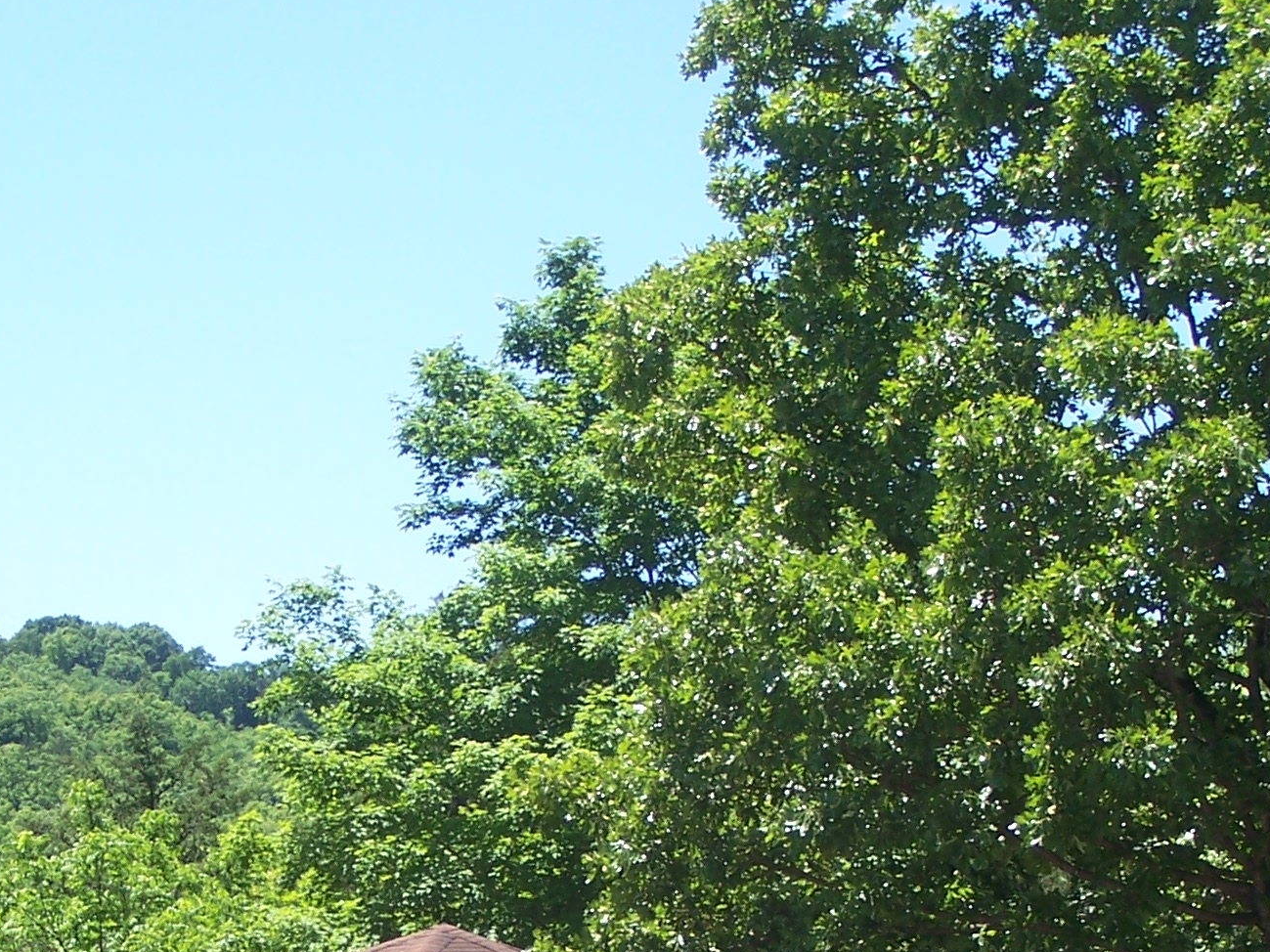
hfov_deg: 16.8
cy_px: 861
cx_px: 388
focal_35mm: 117
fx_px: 4292
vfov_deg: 12.6
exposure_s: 1/500
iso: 80
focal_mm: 9.8
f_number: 3.1
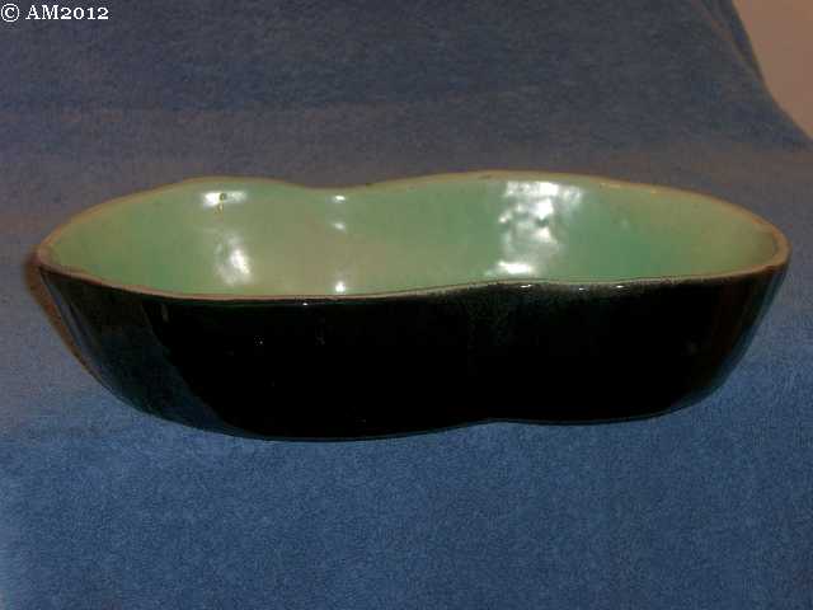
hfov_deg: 29.4
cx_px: 406
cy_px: 305
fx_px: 1550
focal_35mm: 66
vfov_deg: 22.3
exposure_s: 1/60
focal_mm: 13.7
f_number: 3.8
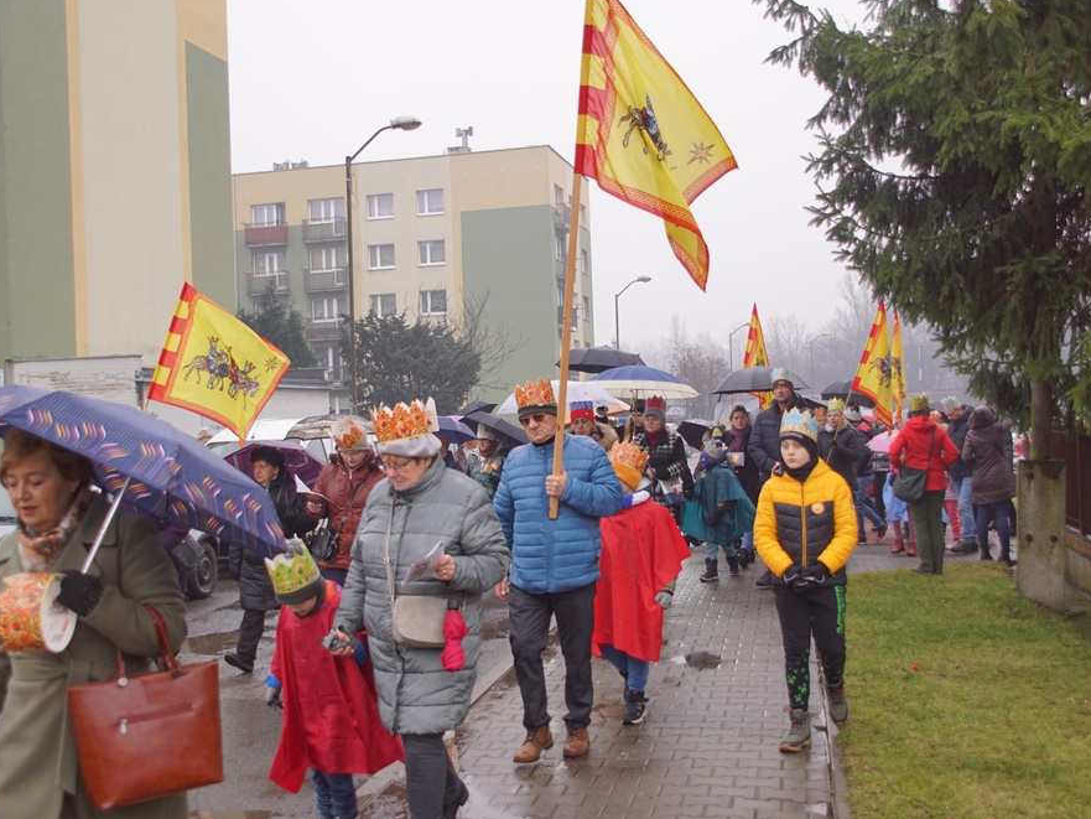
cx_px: 545
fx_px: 1135
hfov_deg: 51.3
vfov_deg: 39.7
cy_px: 407
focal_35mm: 36
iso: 200
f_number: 4
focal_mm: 22
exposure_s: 1/160
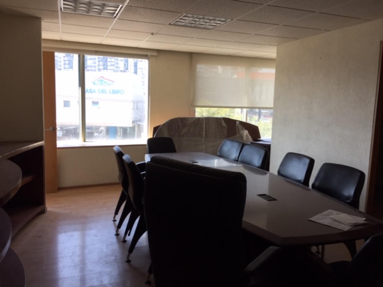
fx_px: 321
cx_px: 192
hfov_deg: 61.6
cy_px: 144
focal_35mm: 29
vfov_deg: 48.2
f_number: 2.2
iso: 32
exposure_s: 1/120
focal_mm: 4.15
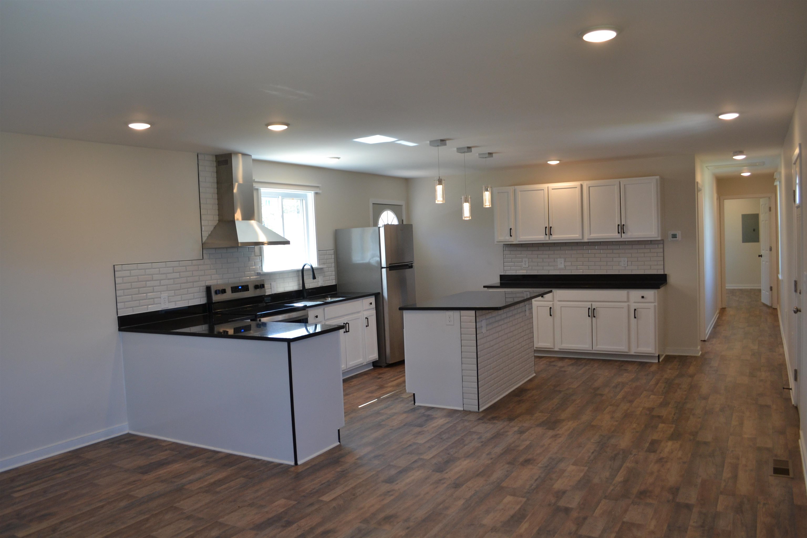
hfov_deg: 67.4
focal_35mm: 27
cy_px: 269
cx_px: 404
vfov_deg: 47.9
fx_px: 605
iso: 400
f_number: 5
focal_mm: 18
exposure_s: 1/100
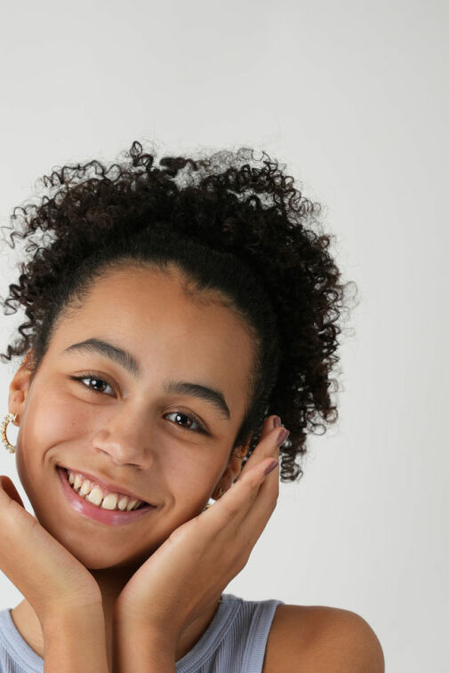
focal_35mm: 111
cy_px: 512
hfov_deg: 12.3
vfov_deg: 18.3
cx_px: 171
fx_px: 2076
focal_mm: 70
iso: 100
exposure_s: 1/80
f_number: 7.1
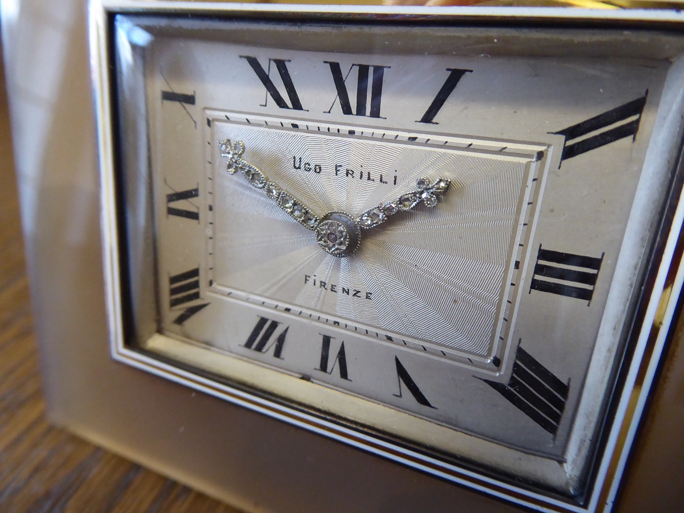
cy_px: 256
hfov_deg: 69.4
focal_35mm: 25
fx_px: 494
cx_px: 342
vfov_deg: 54.9
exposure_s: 1/50
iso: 400
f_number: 3.3
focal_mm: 4.3
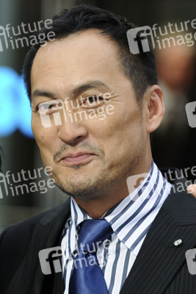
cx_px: 98
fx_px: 2448
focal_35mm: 300
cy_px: 147
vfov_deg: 6.9
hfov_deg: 4.6
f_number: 5.6
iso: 400
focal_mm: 200
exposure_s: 1/160
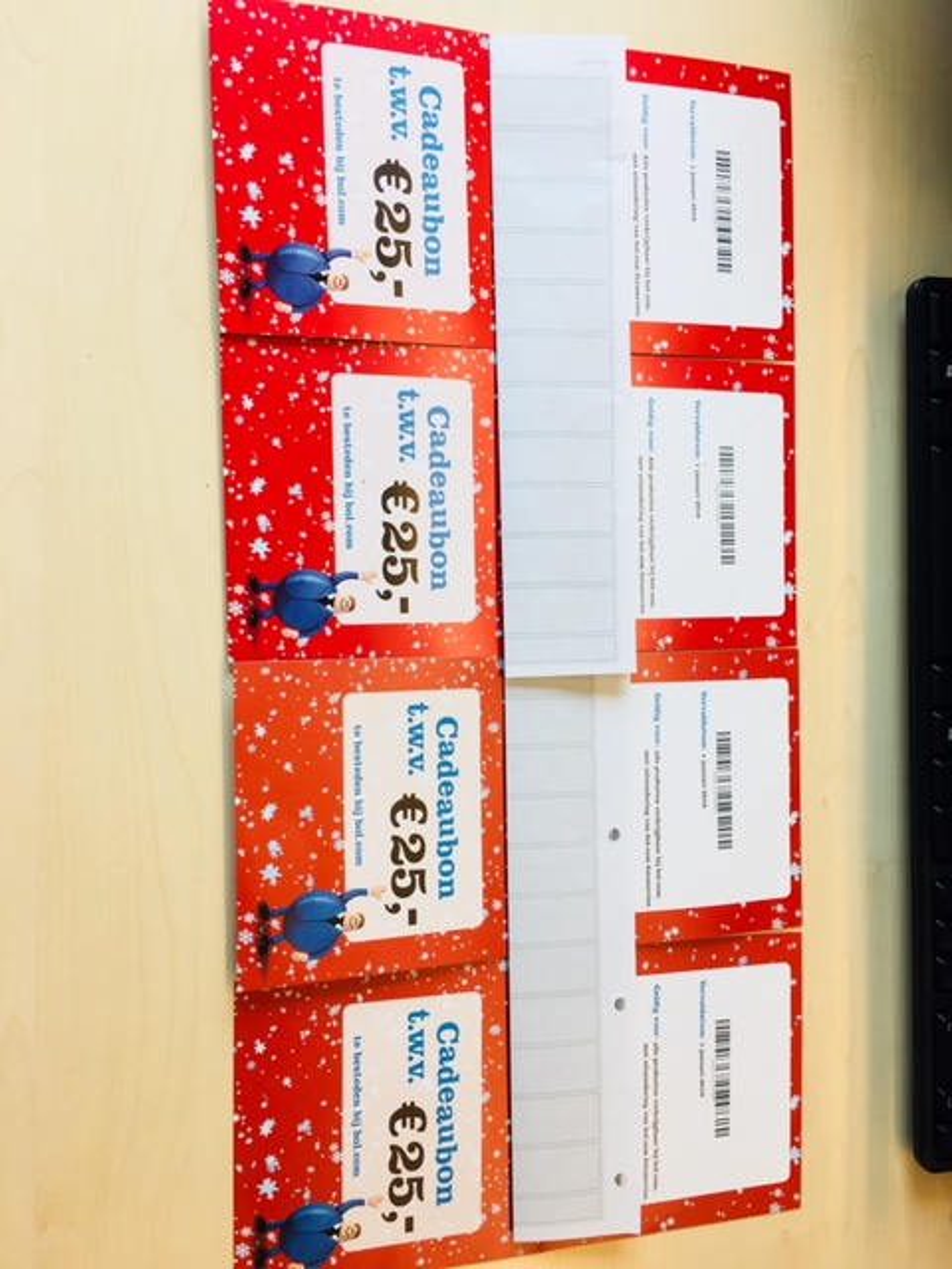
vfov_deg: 61.7
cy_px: 634
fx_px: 1063
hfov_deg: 48.2
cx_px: 476
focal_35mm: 29
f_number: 2.2
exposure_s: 1/100
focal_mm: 4.15
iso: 32
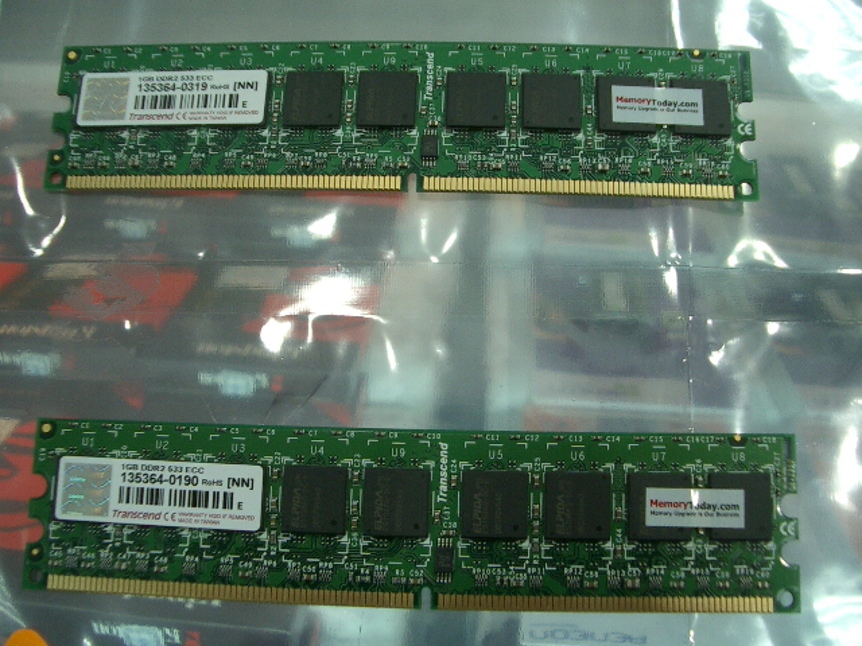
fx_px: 872
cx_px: 431
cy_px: 323
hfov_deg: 52.6
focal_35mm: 35
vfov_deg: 40.7
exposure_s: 1/50
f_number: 2.6
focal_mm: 5.8
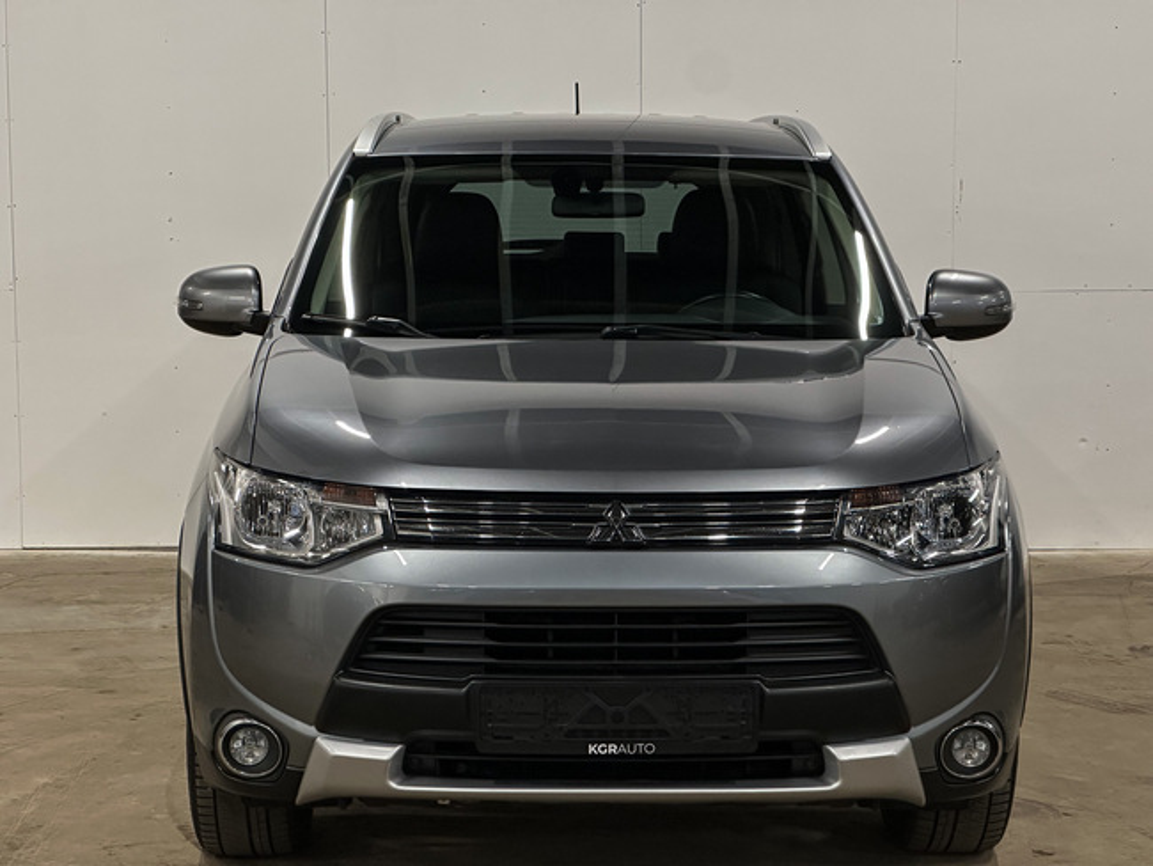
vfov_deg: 19.2
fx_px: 2566
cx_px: 576
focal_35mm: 77
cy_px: 433
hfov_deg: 25.3
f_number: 2.8
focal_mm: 9
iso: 200
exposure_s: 1/50
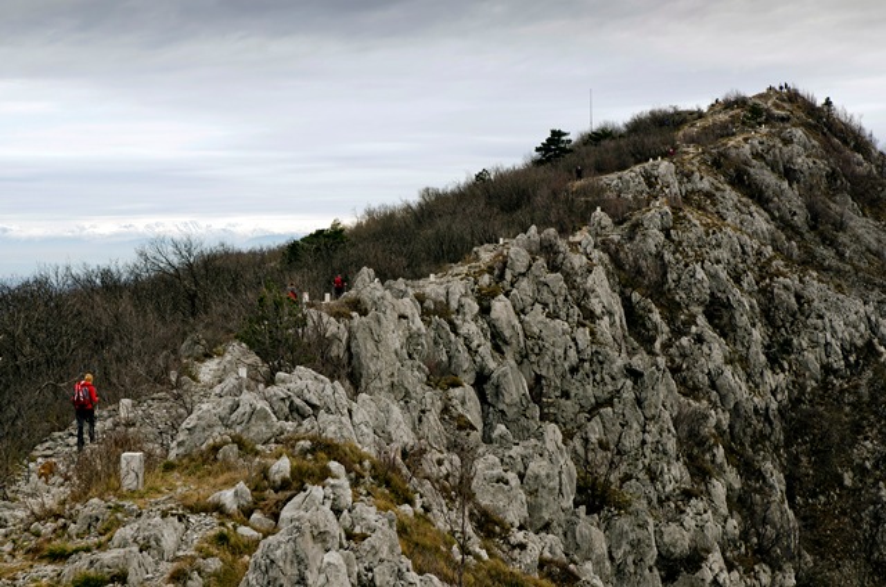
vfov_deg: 18.1
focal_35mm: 75
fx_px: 1842
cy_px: 294
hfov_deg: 27.0
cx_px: 443
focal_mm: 50
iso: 200
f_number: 8
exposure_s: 1/100
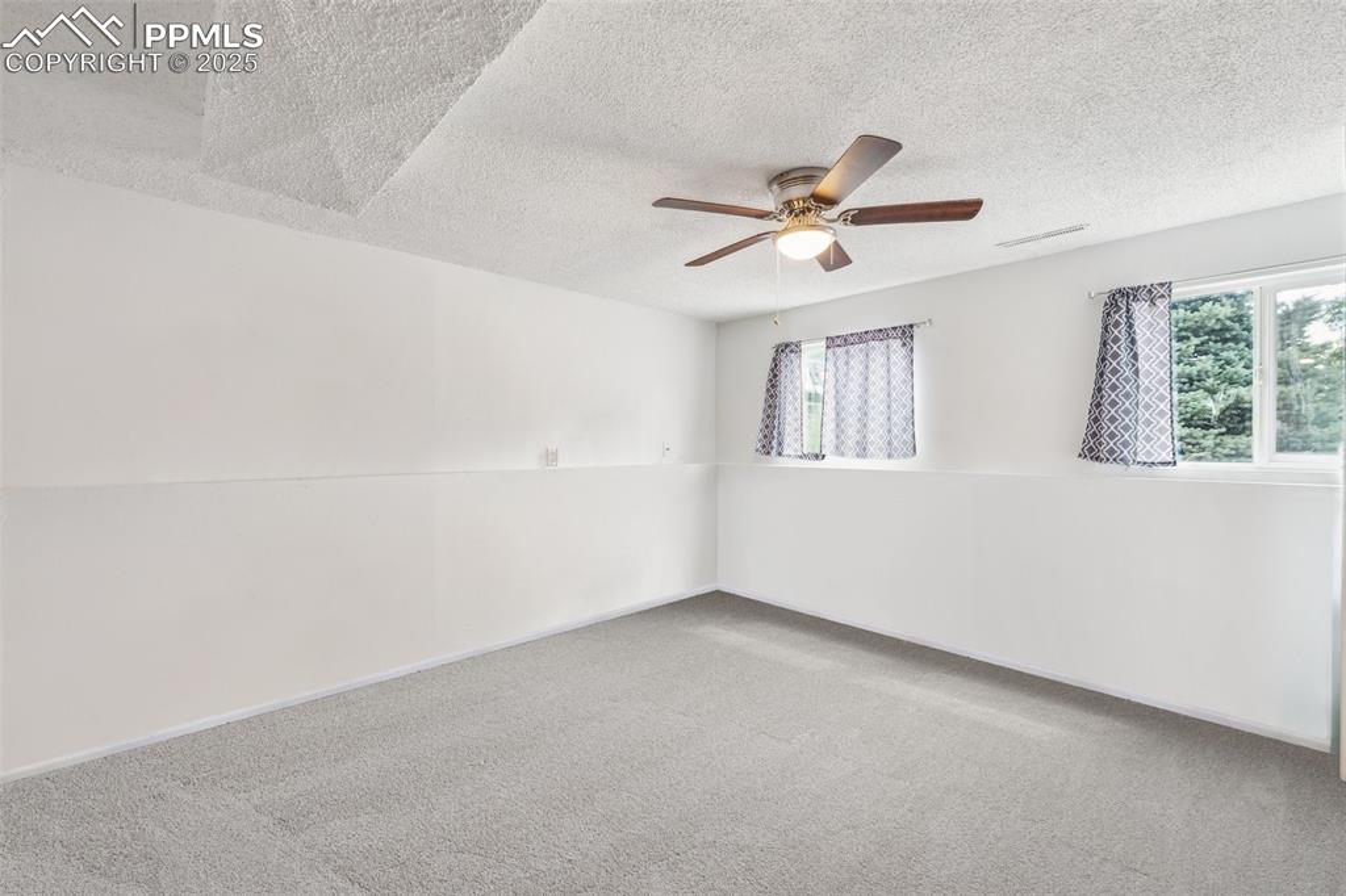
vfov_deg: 77.3
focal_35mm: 15
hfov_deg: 100.4
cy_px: 448
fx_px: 561
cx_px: 673
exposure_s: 2
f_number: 9
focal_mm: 15
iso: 100
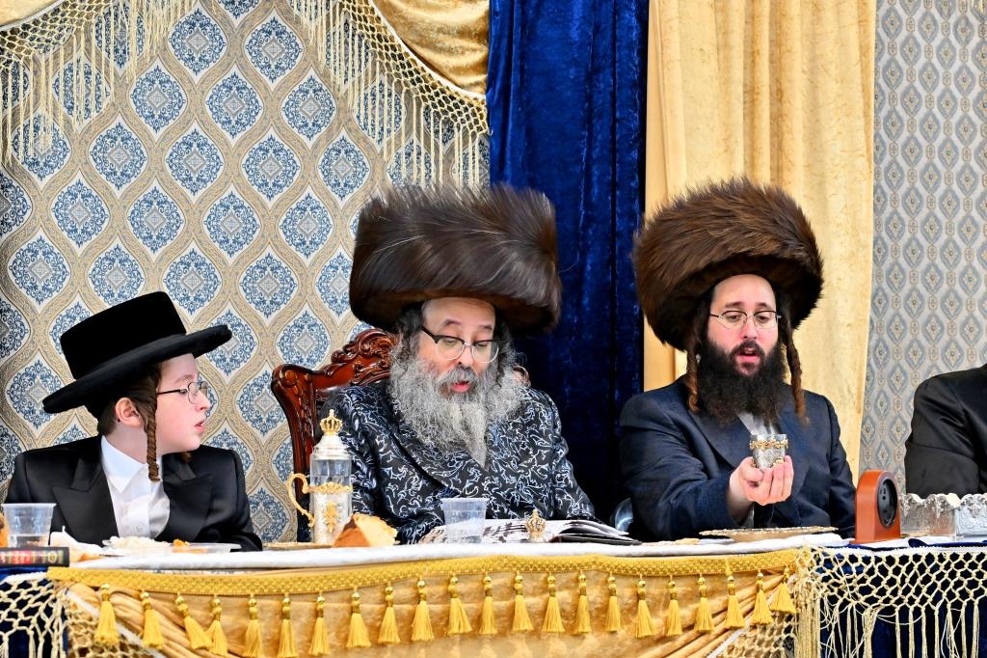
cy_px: 329
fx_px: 1836
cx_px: 494
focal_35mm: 67
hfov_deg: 30.1
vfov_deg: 20.3
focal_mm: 45
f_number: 4
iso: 640
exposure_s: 1/160
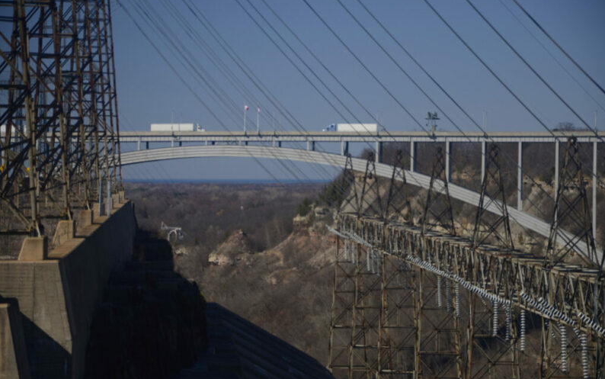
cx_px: 304
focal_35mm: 162
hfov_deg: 13.0
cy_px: 181
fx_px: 2664
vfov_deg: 8.1
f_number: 6.7
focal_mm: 105
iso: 100
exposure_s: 1/180
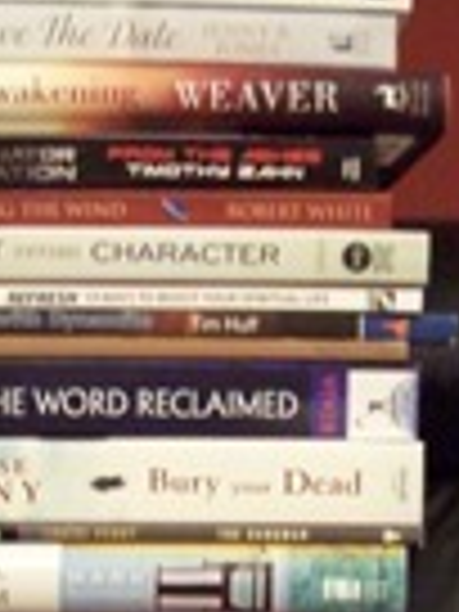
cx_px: 212
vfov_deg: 19.3
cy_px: 648
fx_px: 1733
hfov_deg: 15.1
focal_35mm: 98
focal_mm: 5.6
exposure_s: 1/10
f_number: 2.7
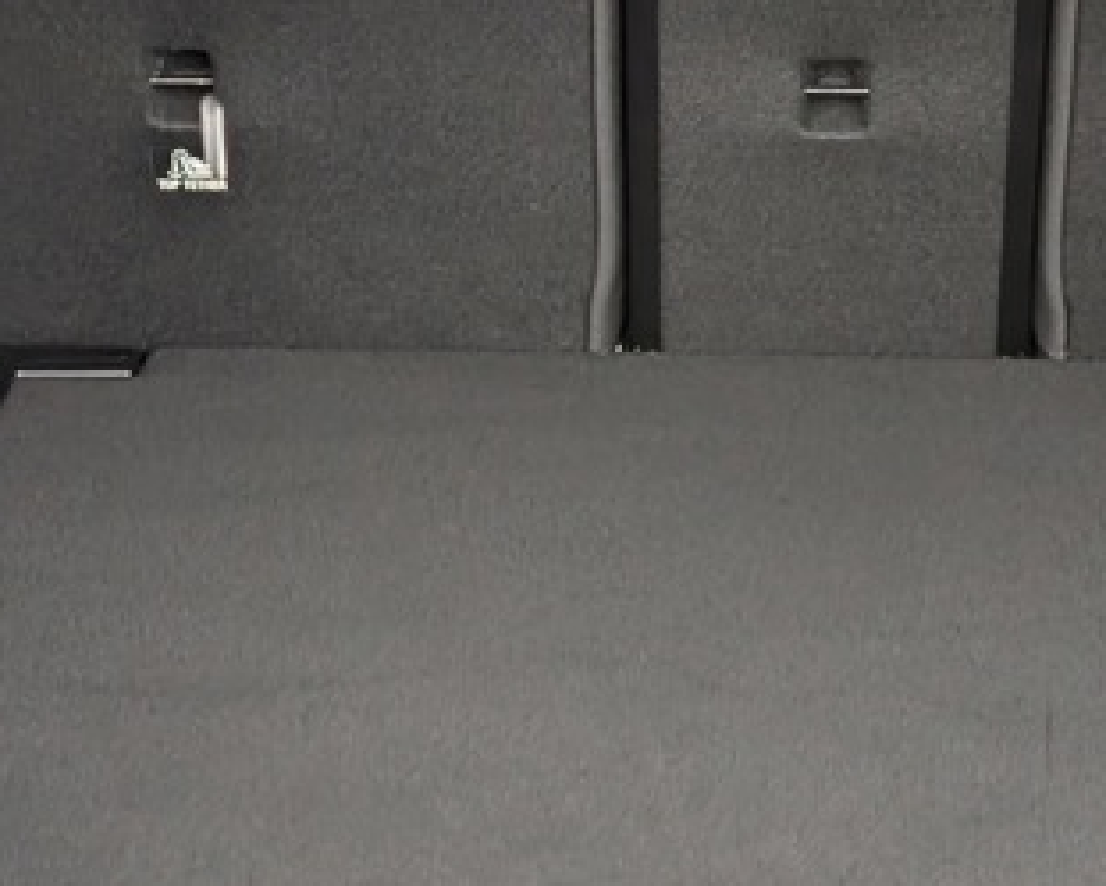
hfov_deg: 15.5
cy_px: 171
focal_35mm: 123
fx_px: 4027
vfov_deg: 12.5
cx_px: 907
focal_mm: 6.9
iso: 353
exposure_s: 1/186
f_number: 1.68
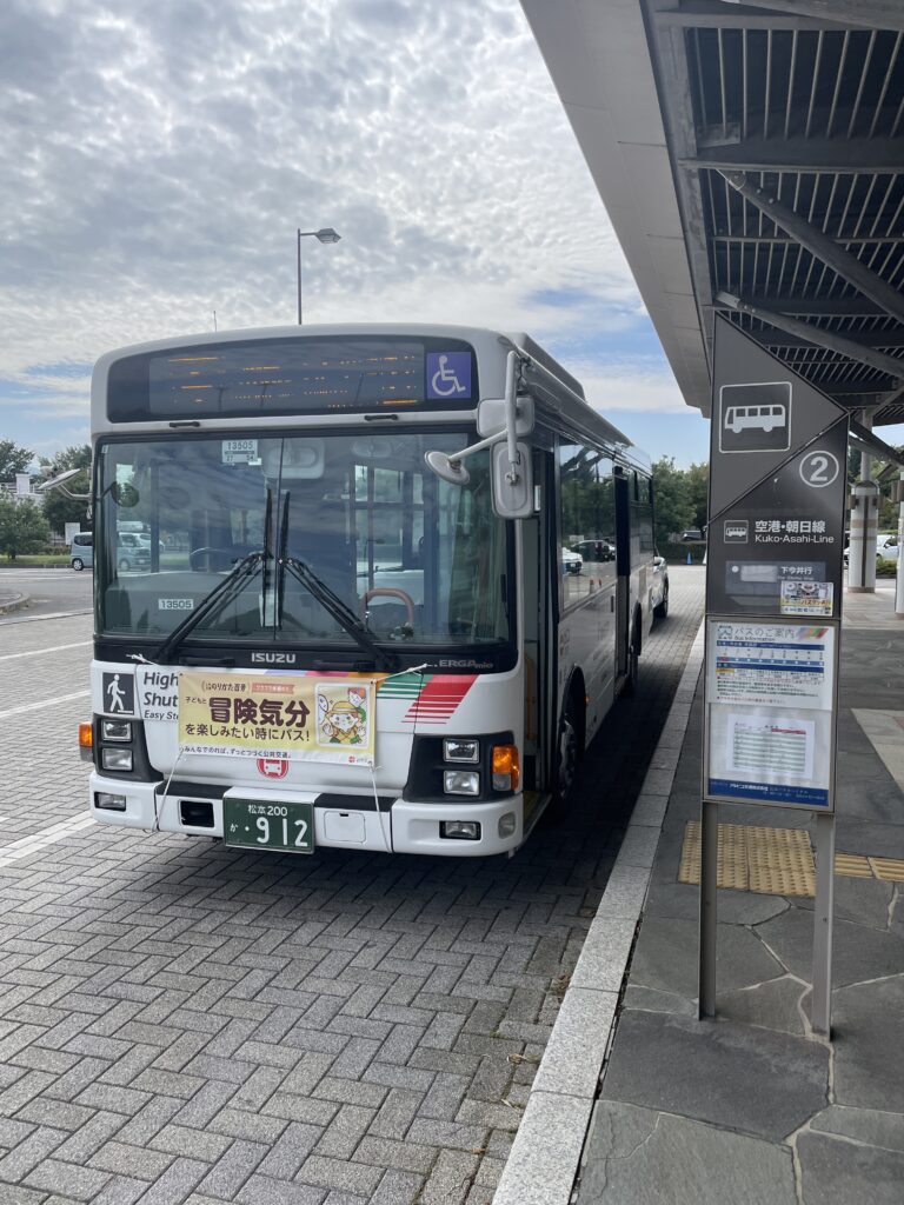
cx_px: 452
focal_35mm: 26
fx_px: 905
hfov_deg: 53.1
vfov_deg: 67.3
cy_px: 602
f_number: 1.6
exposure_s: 1/3300
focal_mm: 4.2
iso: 32
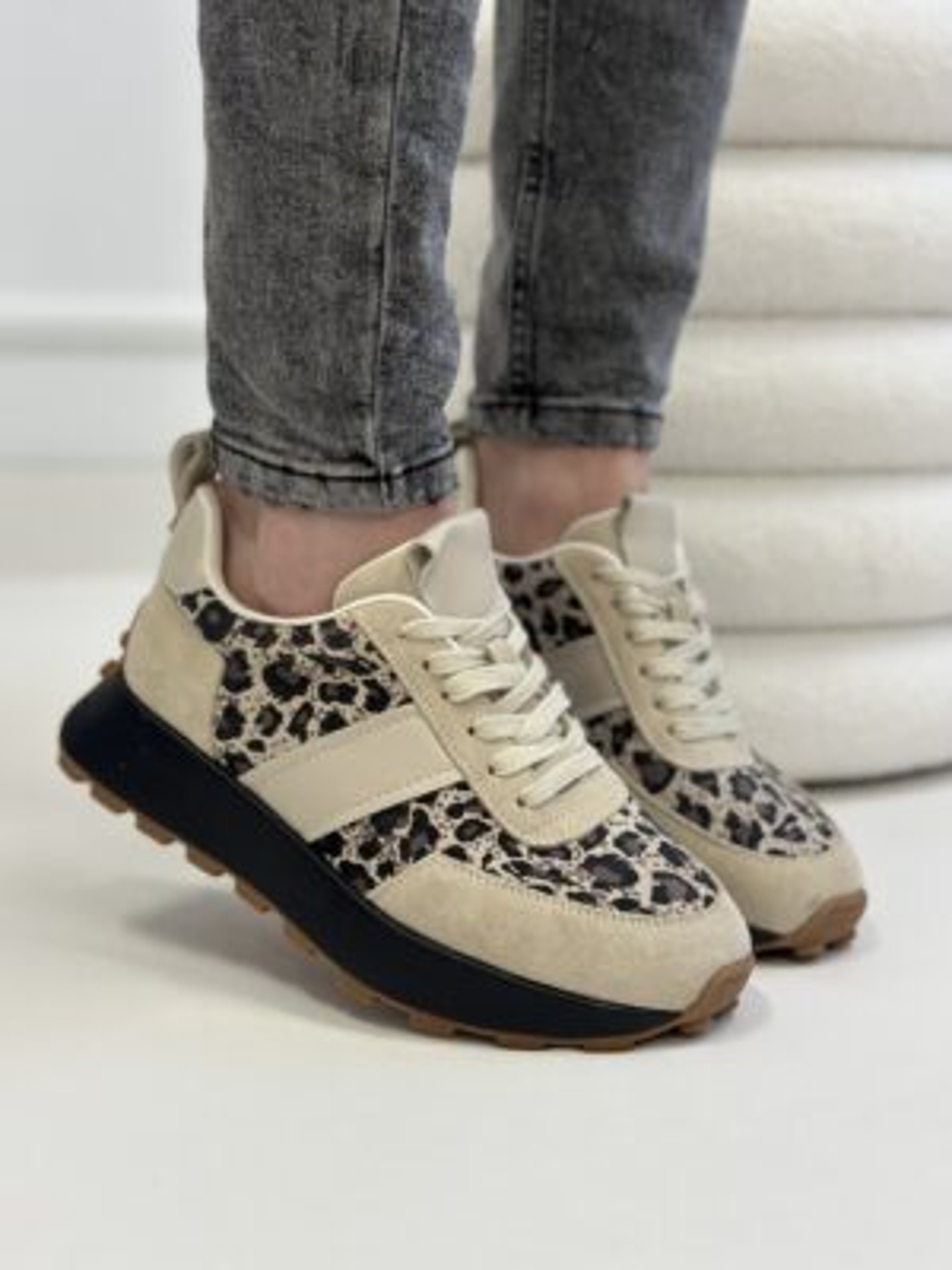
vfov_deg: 39.7
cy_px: 635
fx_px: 1760
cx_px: 476
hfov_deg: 30.3
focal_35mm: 48
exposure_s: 1/100
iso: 125
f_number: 1.78
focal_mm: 6.86
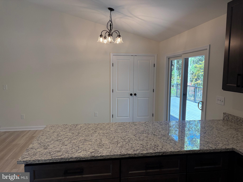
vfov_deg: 53.1
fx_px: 183
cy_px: 91
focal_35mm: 26
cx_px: 122
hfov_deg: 67.3
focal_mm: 5.96
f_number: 1.6
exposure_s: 1/217
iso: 125
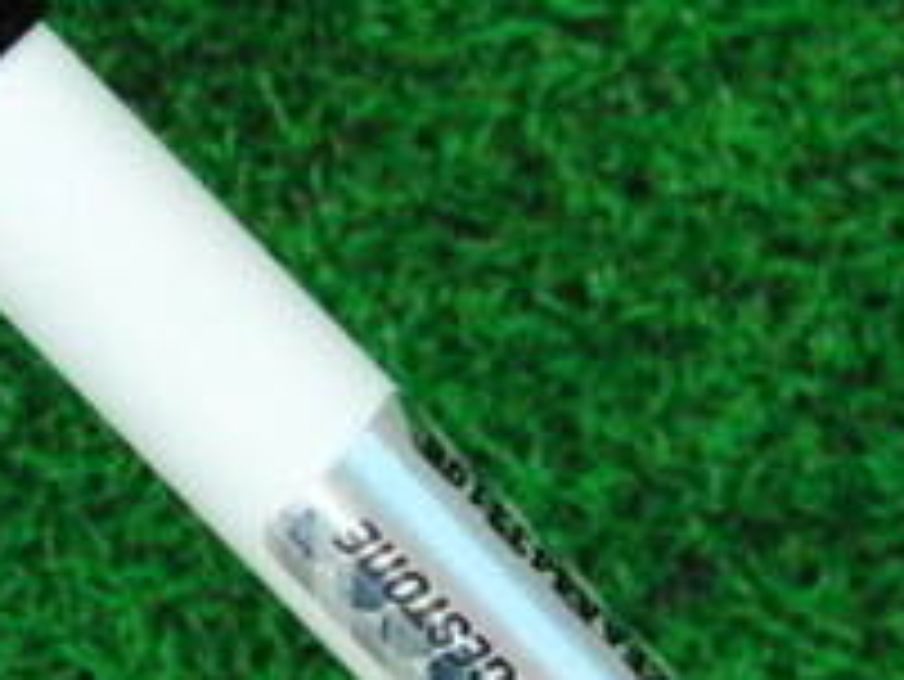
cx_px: 22
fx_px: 3083
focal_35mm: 118
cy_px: 144
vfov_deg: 12.5
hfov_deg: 16.4
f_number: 3.6
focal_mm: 6.42
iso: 3200
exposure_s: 1/400
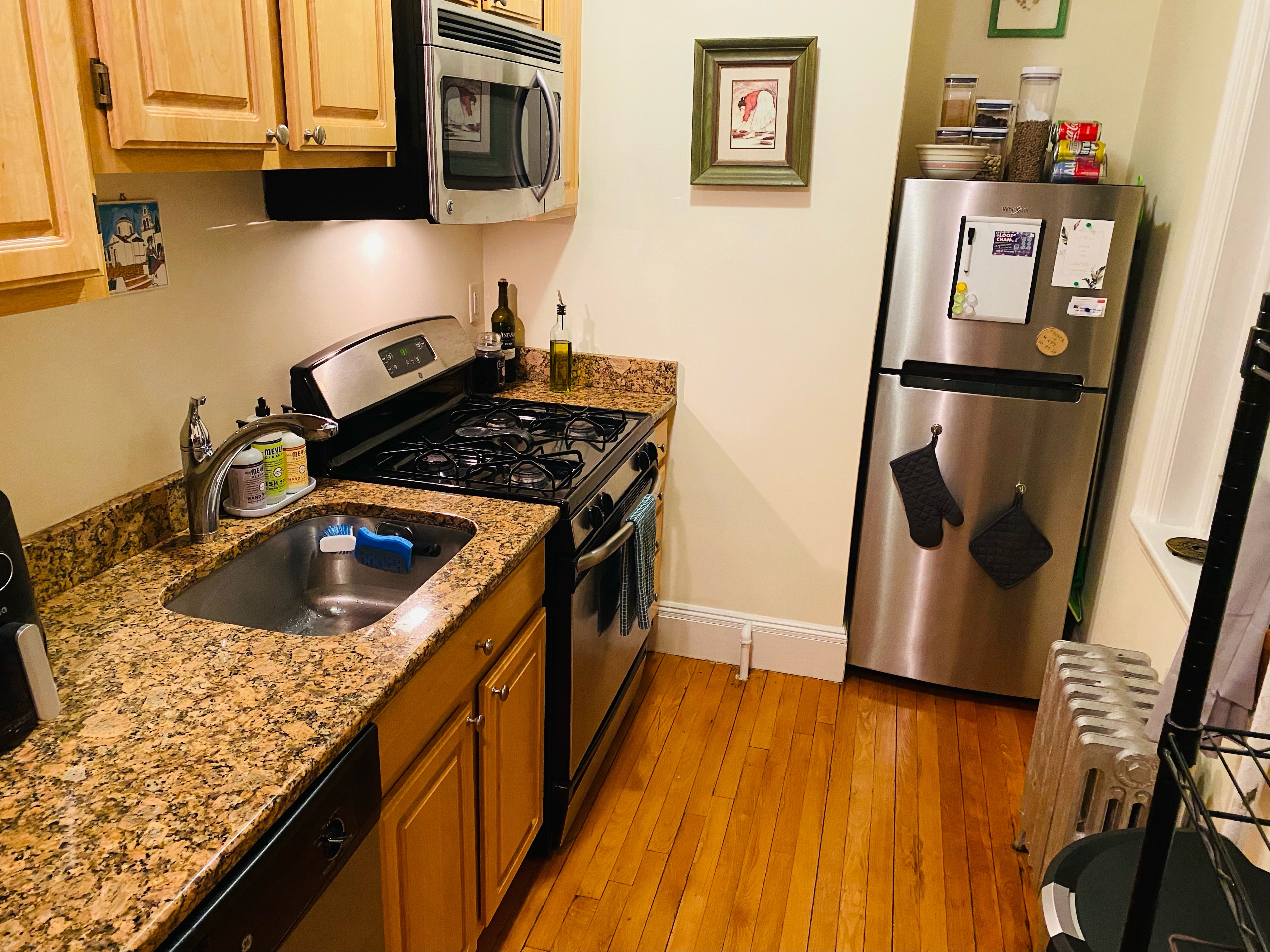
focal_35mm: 26
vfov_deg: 53.1
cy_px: 476
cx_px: 635
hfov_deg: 67.3
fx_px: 954
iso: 500
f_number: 1.8
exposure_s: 1/30
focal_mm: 4.25
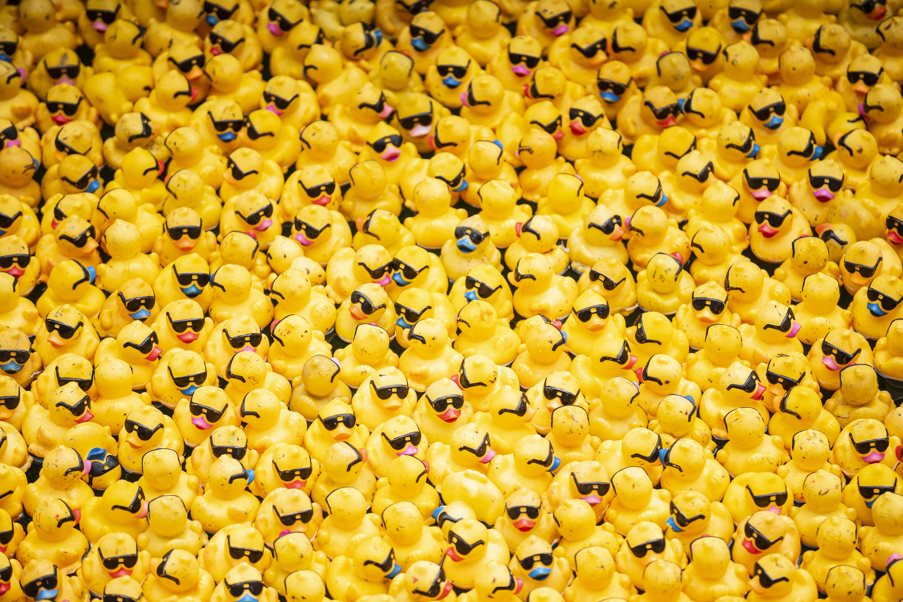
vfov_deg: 6.9
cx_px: 452
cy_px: 301
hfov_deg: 10.3
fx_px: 5016
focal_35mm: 200
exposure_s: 1/3200
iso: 320
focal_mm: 200
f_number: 2.8
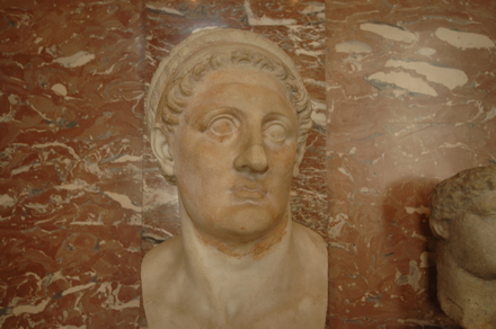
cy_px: 164
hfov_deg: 62.0
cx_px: 248
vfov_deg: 43.5
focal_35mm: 30
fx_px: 413
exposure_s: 1/13
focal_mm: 20
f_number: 5.6
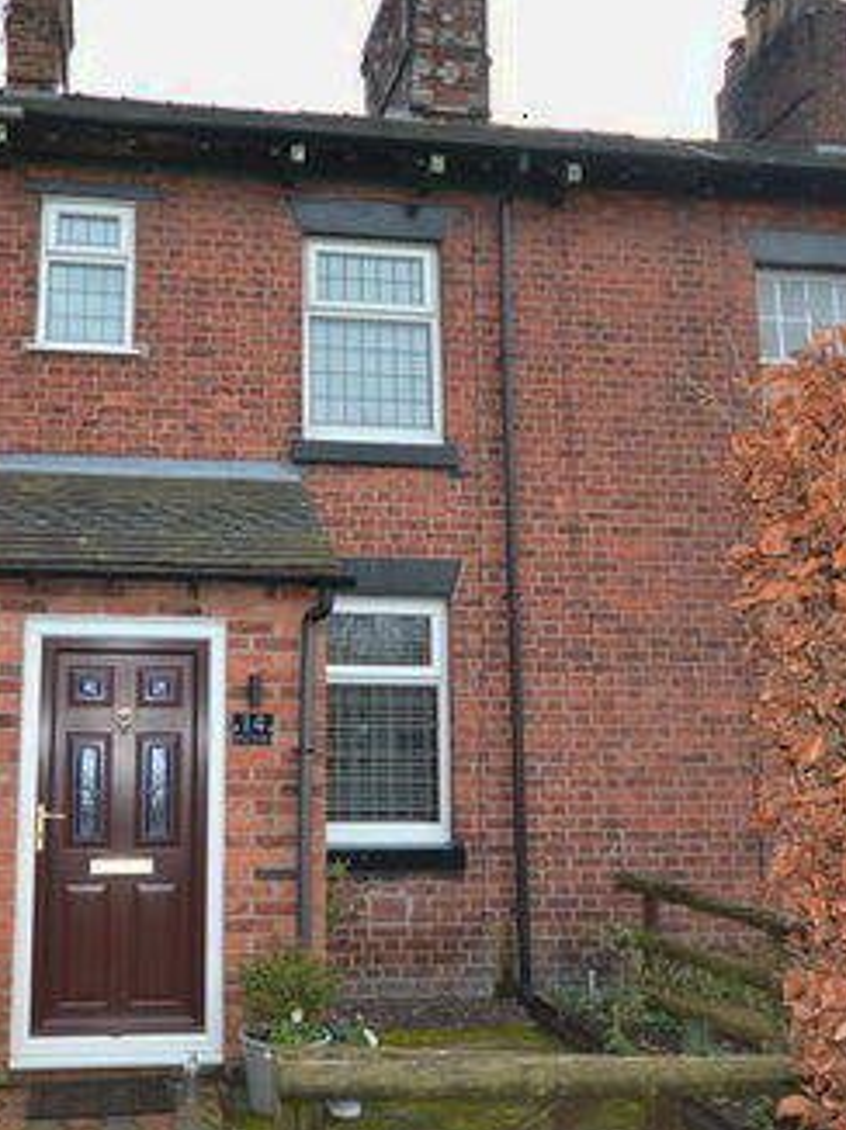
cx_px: 239
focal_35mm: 31
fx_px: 1011
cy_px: 575
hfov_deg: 44.3
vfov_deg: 58.4
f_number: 4
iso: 100
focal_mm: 10
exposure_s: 1/125
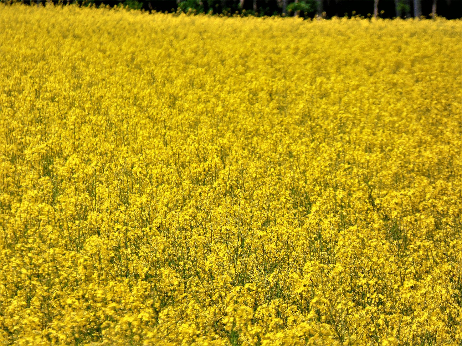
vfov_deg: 3.1
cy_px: 173
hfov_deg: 4.1
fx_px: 6446
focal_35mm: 483
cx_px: 231
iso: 100
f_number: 5.9
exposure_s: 1/750
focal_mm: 86.1
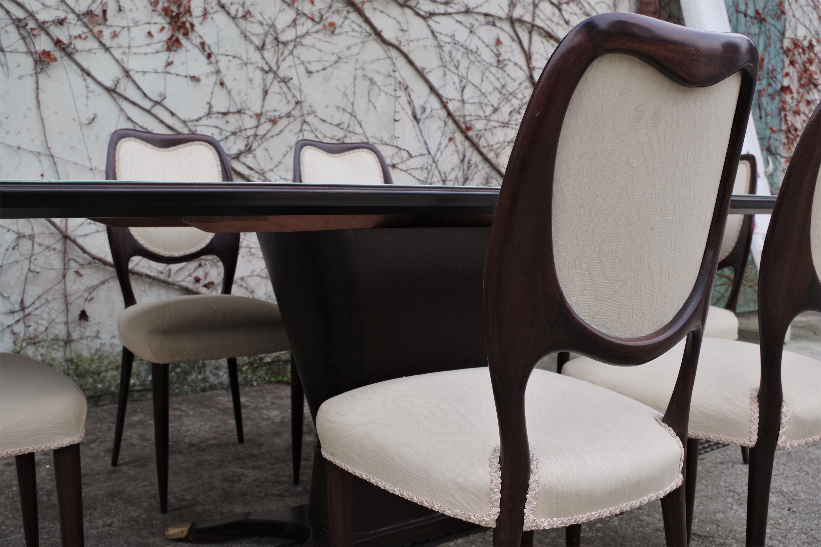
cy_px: 274
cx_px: 410
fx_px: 775
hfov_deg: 55.8
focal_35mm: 34
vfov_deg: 38.9
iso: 200
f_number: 5.6
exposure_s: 1/200
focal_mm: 23.13
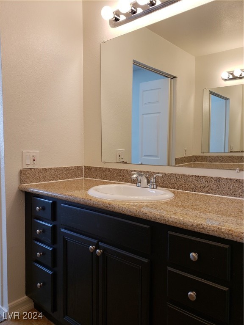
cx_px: 122
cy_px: 162
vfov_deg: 67.3
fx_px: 244
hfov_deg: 53.1
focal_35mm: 26
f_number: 2.4
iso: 50
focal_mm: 4.3
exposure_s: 1/60
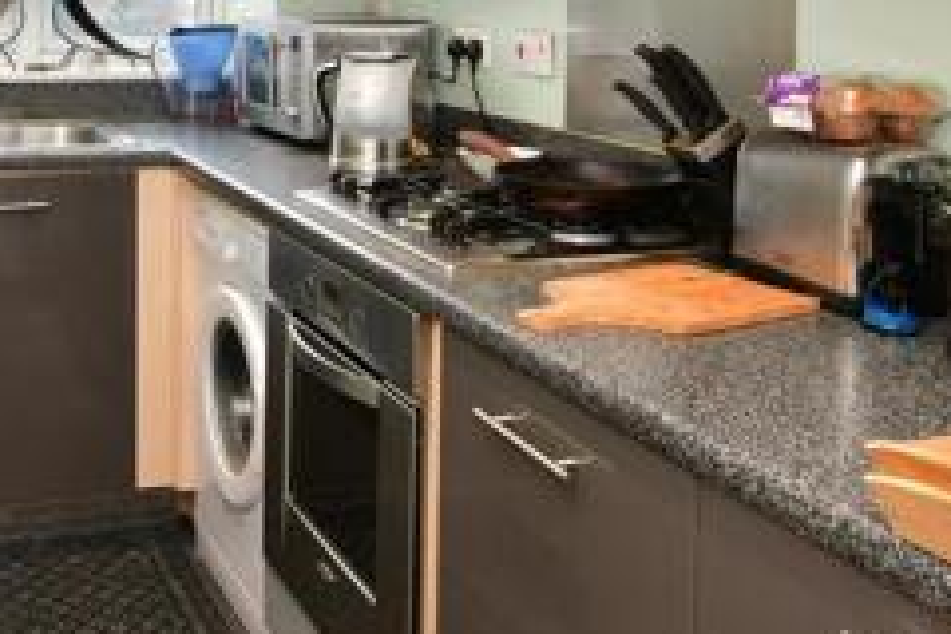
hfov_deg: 45.0
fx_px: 1083
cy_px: -26
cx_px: 186
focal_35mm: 41
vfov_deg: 30.0
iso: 200
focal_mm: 10
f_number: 8
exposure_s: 1/15
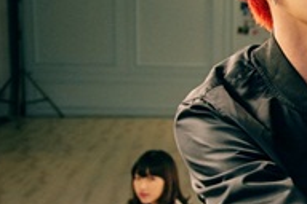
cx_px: 393
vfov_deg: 16.5
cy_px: 111
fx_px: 708
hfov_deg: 22.1
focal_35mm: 83
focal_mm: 29
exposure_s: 1/160
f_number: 3.8
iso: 1000
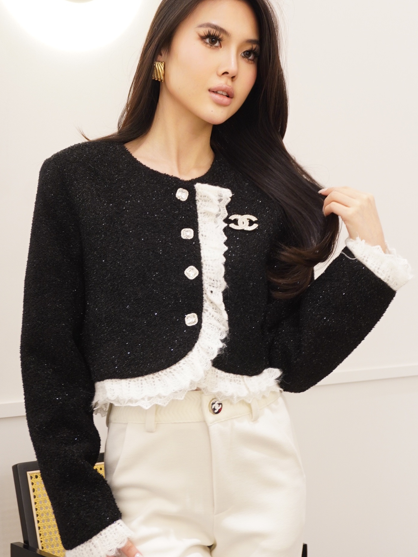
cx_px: 189
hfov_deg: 21.7
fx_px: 1091
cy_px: 256
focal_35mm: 68
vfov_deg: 28.6
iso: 400
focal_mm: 29
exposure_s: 1/8
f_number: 5.6
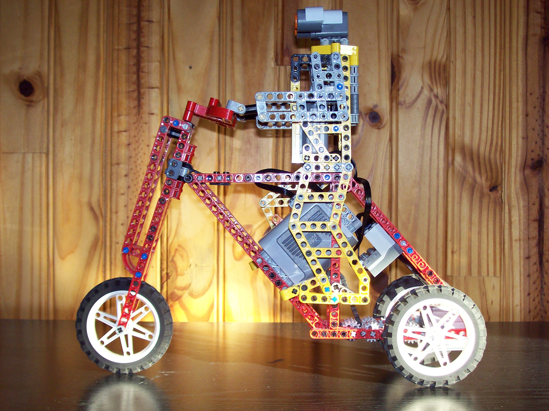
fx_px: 888
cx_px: 274
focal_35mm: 56
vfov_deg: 26.1
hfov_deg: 34.4
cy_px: 206
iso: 80
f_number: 3.4
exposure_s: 1/83.6
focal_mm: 9.4
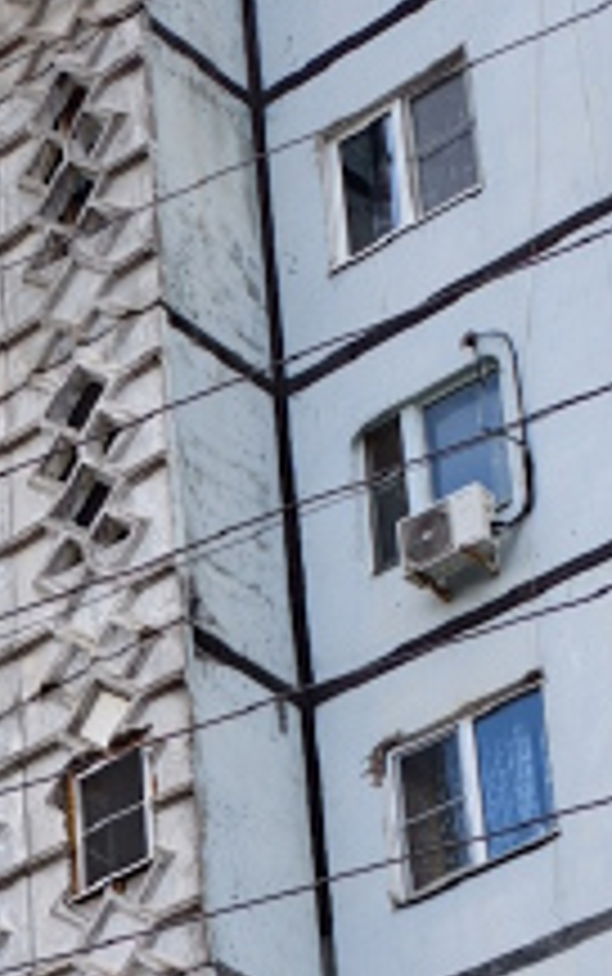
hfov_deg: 8.6
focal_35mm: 146
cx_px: -585
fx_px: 3888
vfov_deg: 13.6
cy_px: 1379
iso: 71
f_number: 1.57
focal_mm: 6.54
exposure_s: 1/563
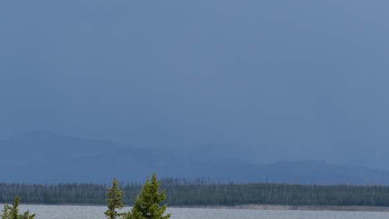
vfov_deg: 3.8
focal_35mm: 315
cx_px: -3
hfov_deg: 6.8
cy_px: 246
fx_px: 3248
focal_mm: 135
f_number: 9
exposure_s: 1/320
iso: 100
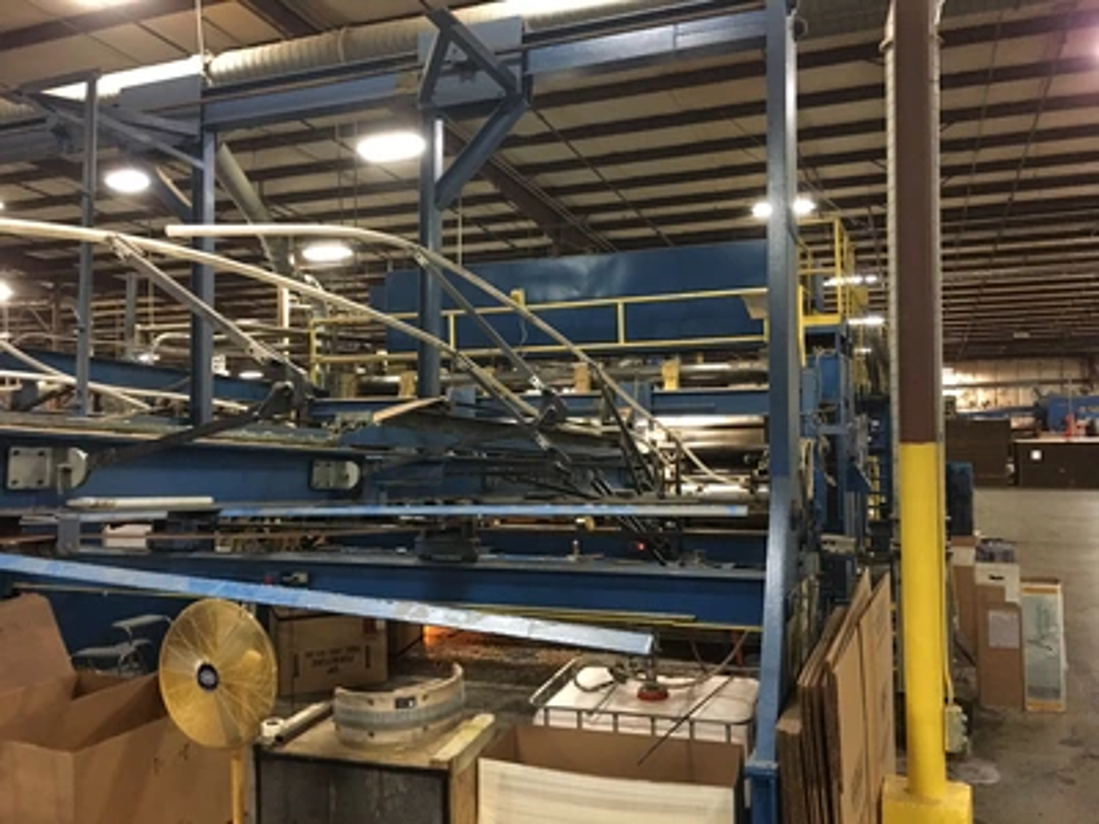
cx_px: 550
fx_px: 921
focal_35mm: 29
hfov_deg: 61.7
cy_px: 412
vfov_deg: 48.2
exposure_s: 1/4
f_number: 2.2
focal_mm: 4.15
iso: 64
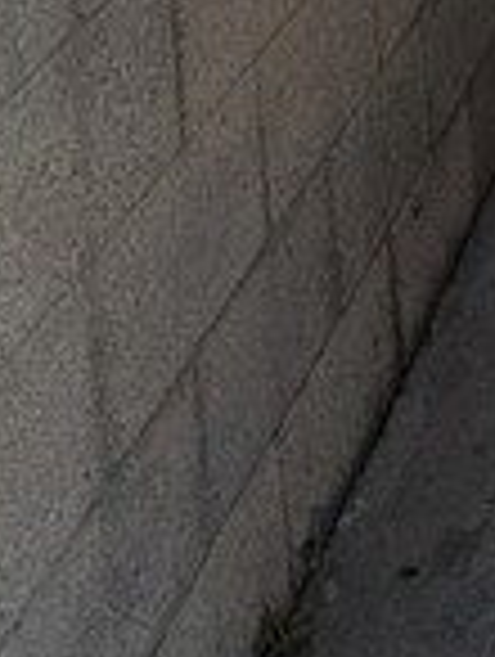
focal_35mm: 105
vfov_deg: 15.3
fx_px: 1996
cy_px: -626
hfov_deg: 12.6
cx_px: 950
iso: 21
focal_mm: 6.9
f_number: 1.68
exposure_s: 1/849
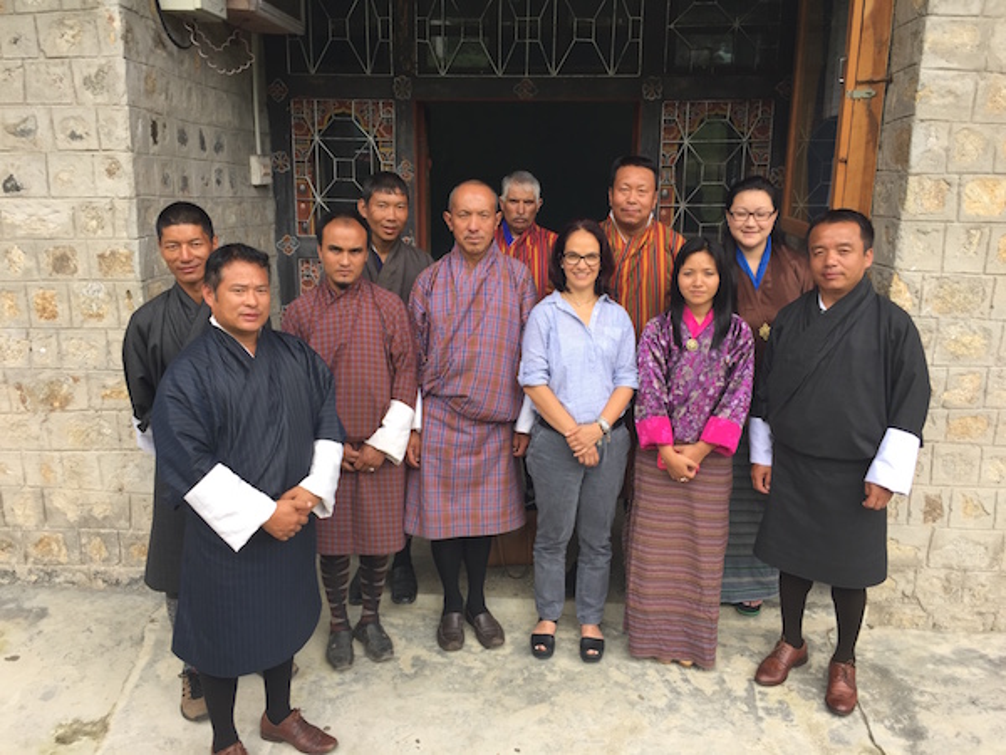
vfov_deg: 48.2
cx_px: 503
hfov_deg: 61.7
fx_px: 843
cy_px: 378
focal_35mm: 29
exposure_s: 1/319
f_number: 2.2
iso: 32
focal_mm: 4.15
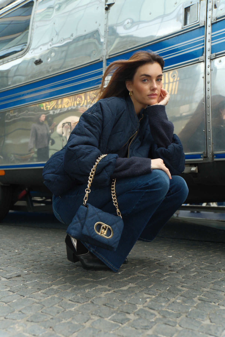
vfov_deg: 61.9
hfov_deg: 43.6
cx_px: 112
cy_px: 168
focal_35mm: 30
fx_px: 281
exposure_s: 1/500
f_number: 2.8
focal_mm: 20
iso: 800
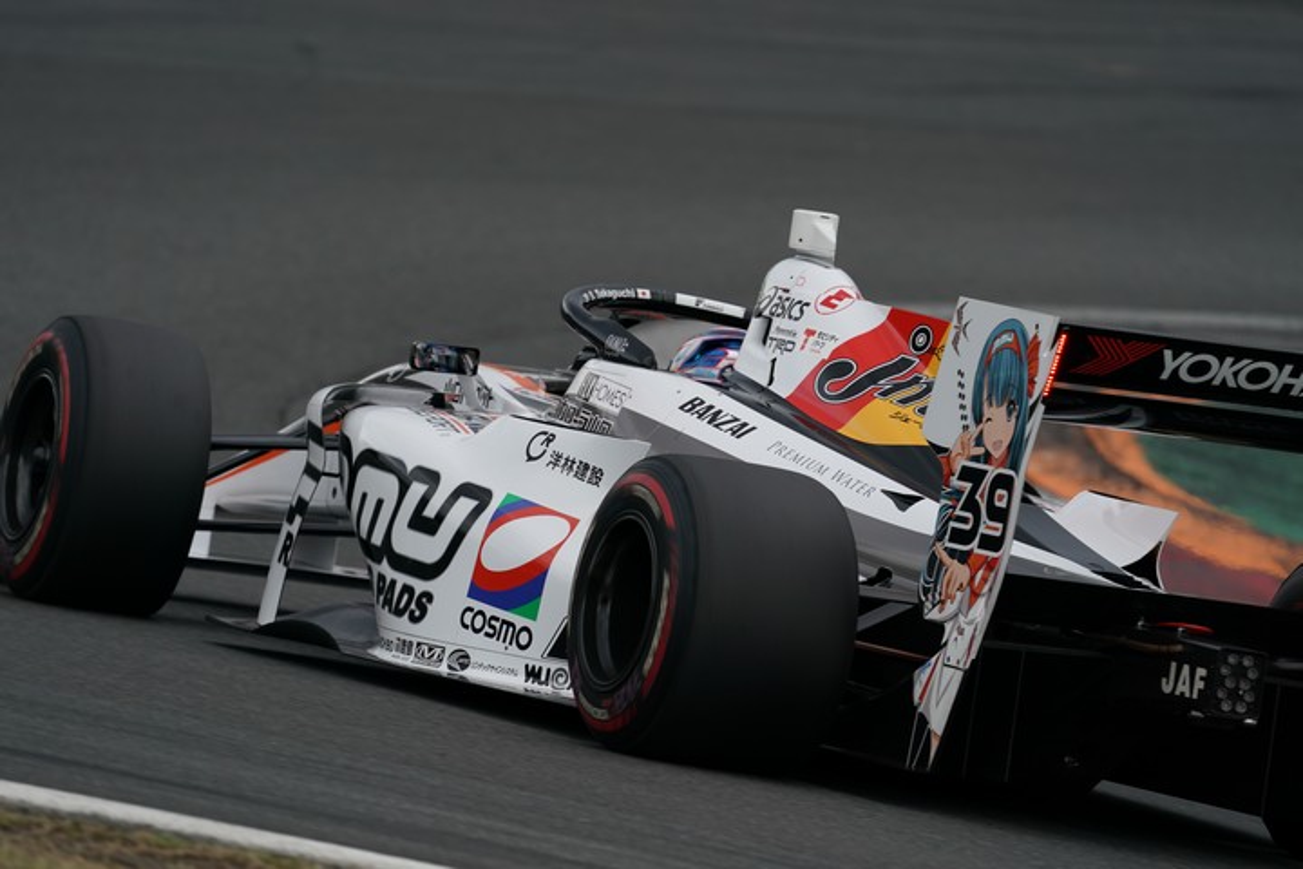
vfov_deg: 2.3
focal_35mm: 600
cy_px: 434
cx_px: 652
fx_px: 21715
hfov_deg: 3.4
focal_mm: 600
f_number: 7.1
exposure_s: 1/640
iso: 200
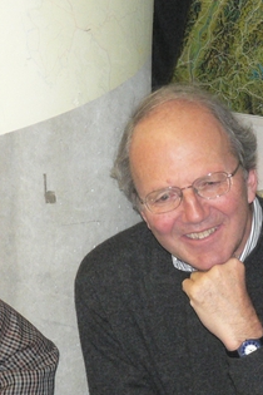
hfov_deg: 7.1
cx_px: 325
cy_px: 237
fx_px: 2104
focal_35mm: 192
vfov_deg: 10.7
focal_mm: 18.2
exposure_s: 1/60
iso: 400
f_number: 3.2
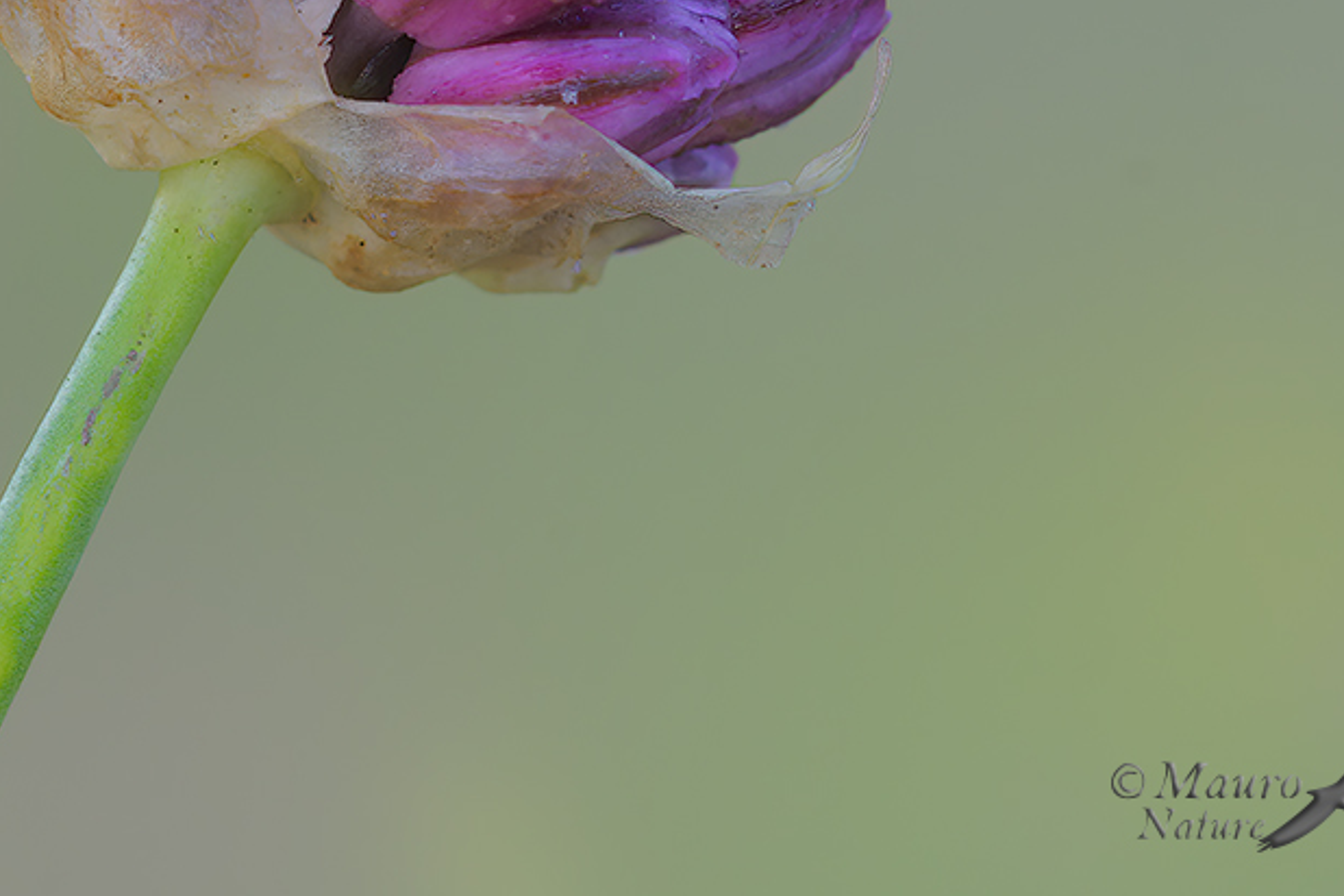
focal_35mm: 786
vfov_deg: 1.7
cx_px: -85
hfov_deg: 2.6
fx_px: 29342
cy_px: -263
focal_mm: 180
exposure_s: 1/5
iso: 100
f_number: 14
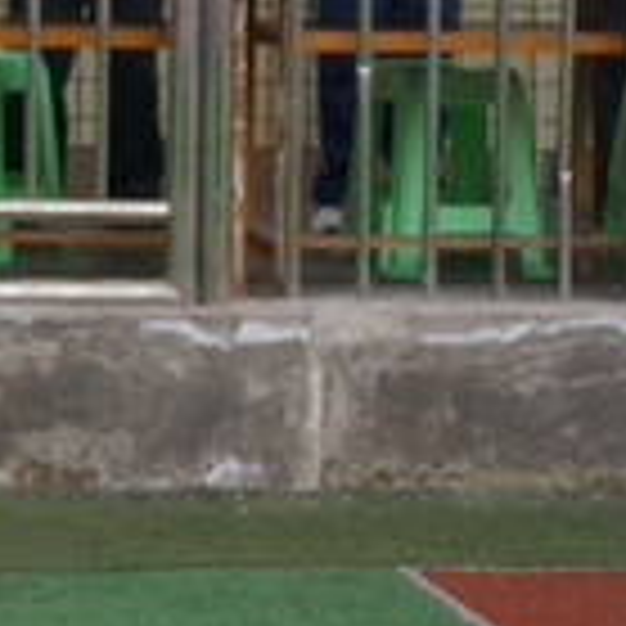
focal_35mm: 149
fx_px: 3045
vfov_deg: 11.4
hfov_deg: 11.0
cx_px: -491
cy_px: -223
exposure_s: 1/200
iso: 100
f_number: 4.5
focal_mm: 27
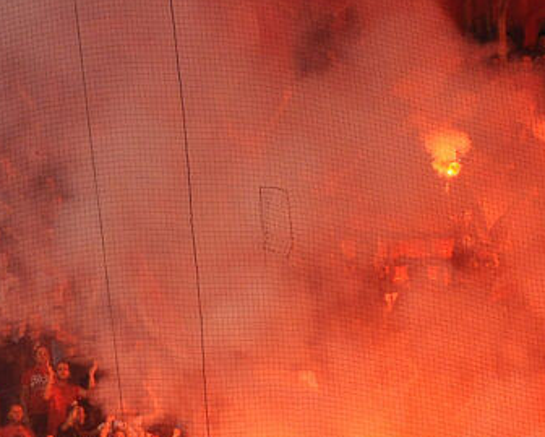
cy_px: 535
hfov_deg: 5.2
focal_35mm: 372
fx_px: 6002
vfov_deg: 4.2
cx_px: 539
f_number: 4
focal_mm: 130
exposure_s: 1/2000
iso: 2000
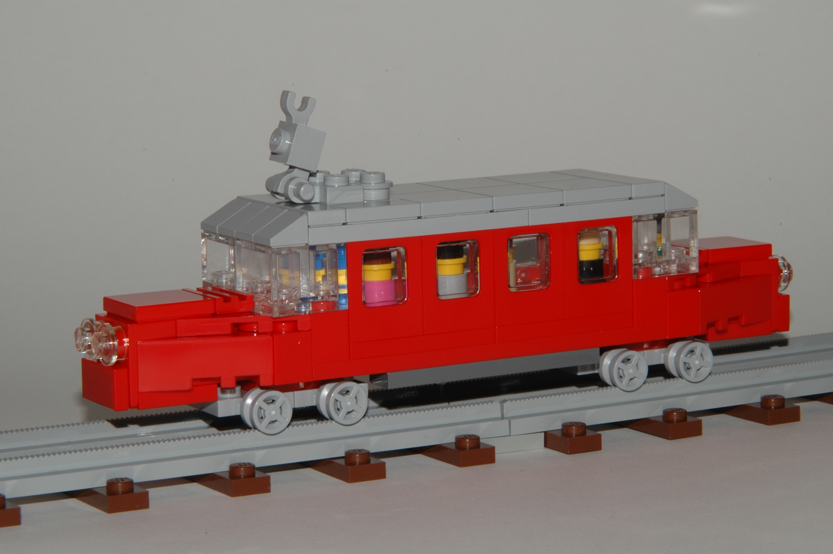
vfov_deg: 9.9
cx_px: 416
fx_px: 3190
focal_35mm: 138
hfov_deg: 14.9
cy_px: 277
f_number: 29
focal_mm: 92
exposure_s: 1/60
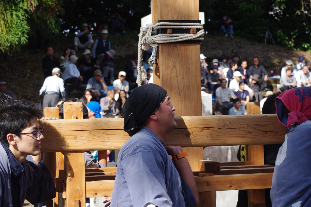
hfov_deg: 24.8
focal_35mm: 82
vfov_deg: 16.6
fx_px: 708
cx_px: 156
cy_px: 104
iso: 200
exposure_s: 1/320
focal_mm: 55
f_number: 7.1
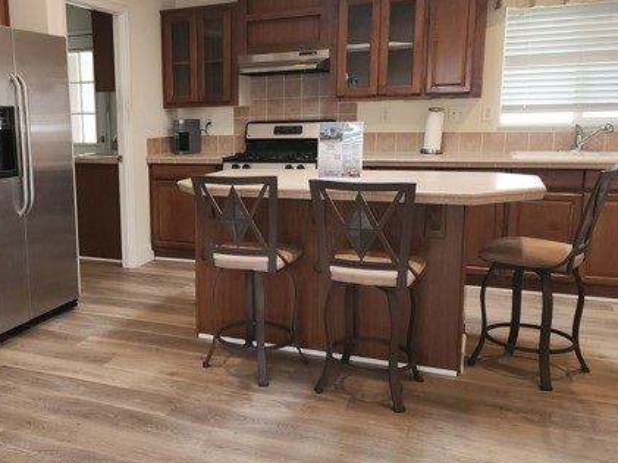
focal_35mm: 35
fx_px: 624
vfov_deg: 40.6
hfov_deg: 50.9
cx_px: 169
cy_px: 210
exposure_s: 1/40
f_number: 1.8
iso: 100
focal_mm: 6.4
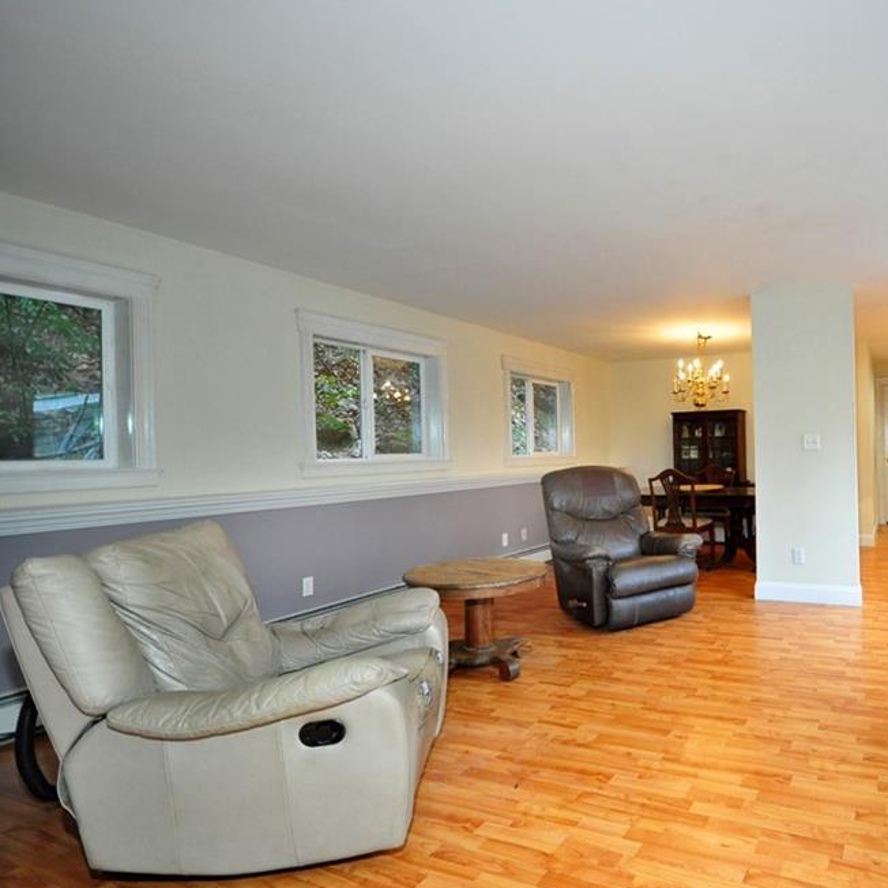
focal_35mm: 20
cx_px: 665
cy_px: 450
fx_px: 580
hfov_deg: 69.9
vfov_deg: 74.8
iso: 1000
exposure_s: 1/50
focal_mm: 10
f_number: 4
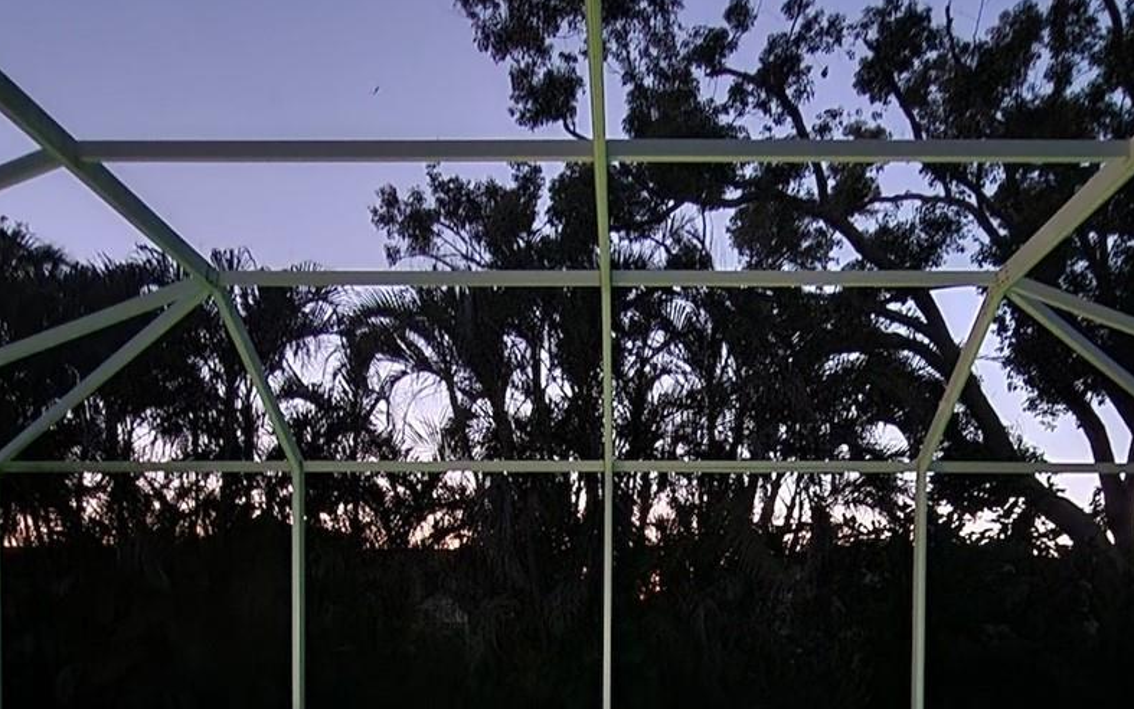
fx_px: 865
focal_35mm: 28
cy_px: 674
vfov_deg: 40.2
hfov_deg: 66.4
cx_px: 610
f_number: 2.2
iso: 800
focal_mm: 2.2
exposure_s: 1/4
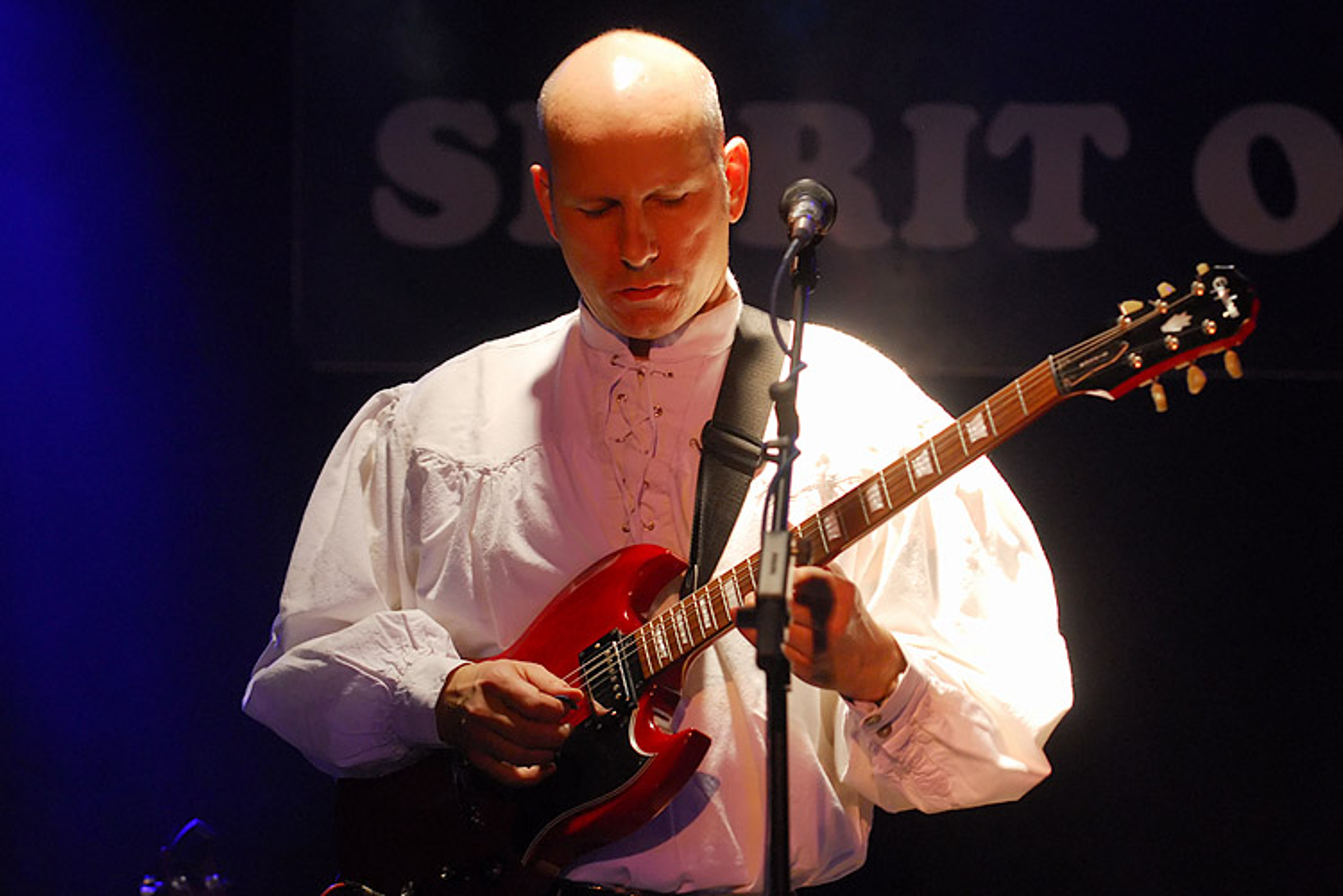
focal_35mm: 180
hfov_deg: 11.4
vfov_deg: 7.6
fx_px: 6714
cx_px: 672
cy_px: 448
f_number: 3.2
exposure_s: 1/50
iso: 800
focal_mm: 120
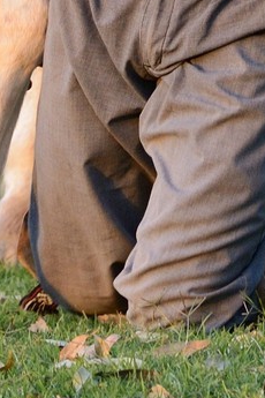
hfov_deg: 1.5
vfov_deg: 2.2
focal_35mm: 927
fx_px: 10235
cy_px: -480
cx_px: 169
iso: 1600
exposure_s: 1/160
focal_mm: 200
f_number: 6.3
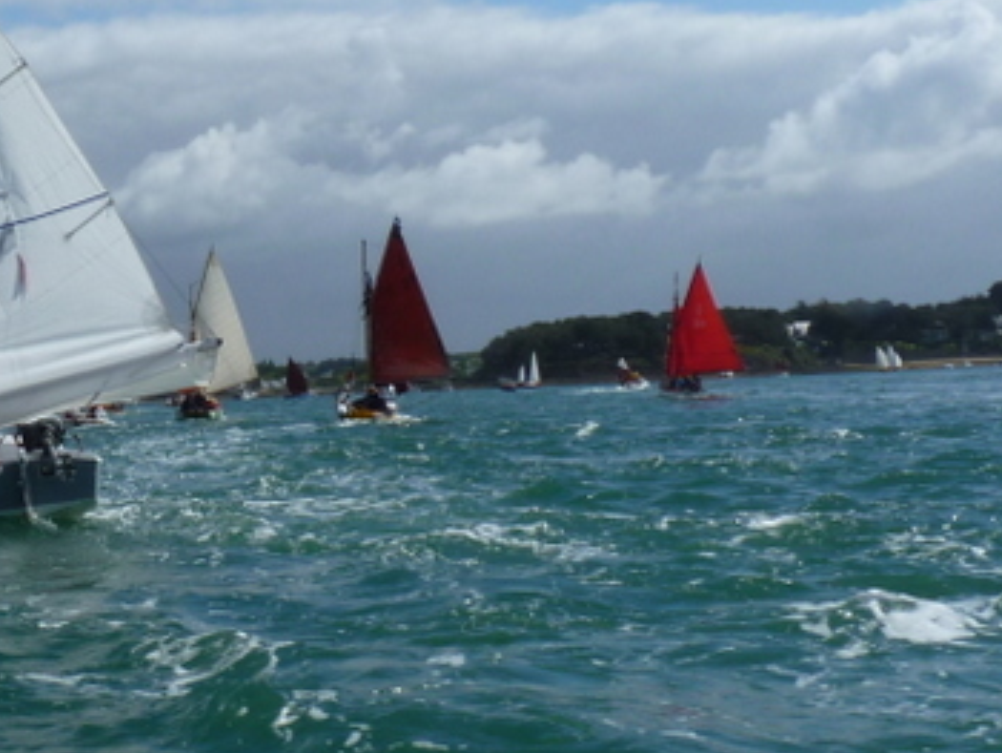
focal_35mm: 74
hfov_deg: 25.0
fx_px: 2143
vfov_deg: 19.9
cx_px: -9
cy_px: 361
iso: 80
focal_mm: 4.8
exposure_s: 1/400
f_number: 6.3
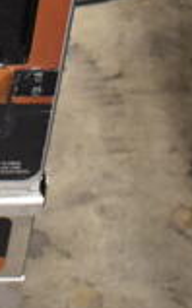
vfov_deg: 11.5
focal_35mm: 176
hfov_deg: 7.0
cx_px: -283
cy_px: -111
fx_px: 1478
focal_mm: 20
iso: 1400
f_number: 3.5
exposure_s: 1/30
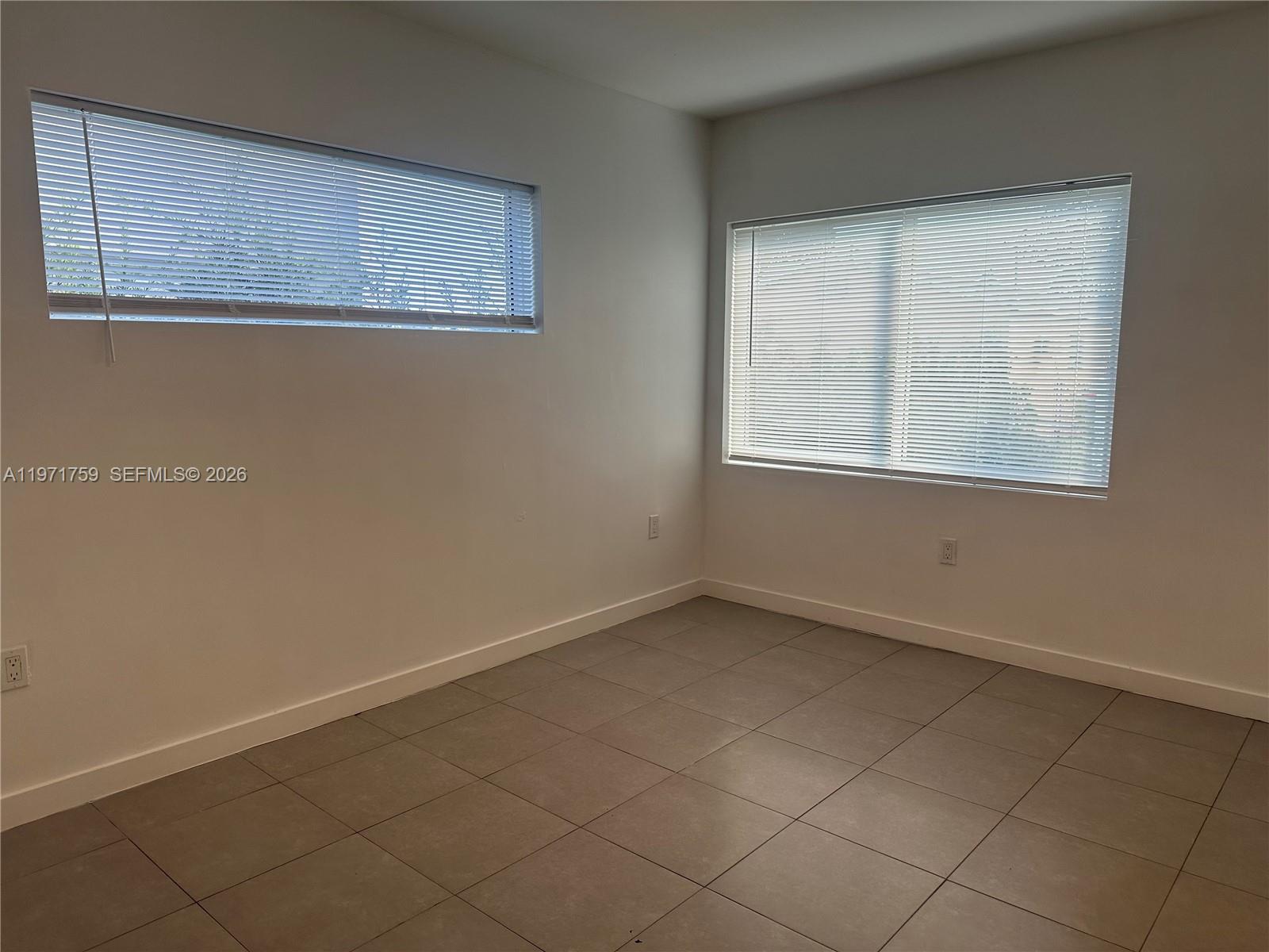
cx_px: 634
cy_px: 476
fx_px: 880
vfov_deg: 56.8
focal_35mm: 24
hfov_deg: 71.6
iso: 80
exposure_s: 1/341
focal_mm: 6.86
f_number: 1.78
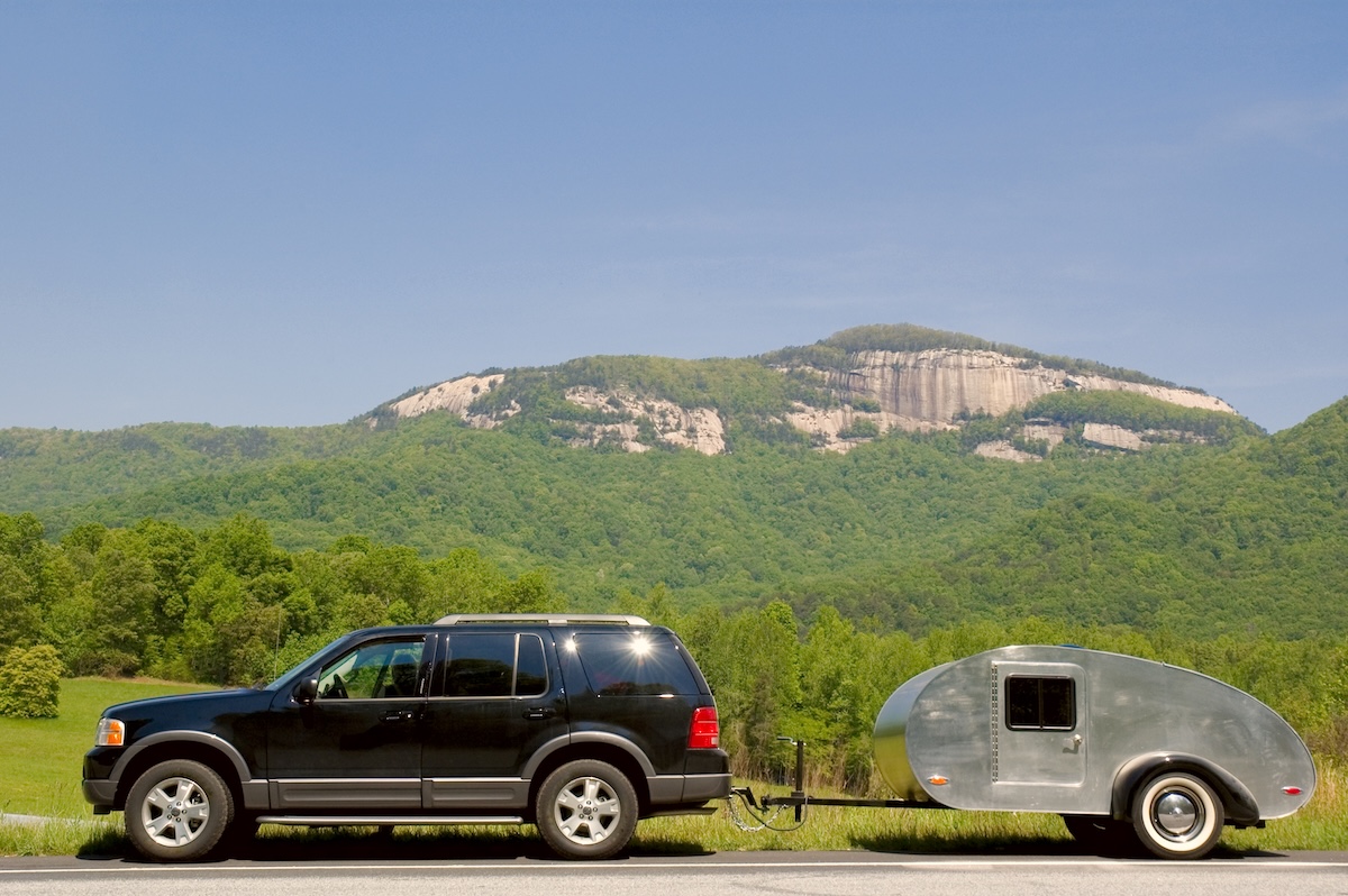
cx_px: 674
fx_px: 1908
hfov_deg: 38.9
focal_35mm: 51
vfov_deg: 26.4
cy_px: 448
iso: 200
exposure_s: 1/200
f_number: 13
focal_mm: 34
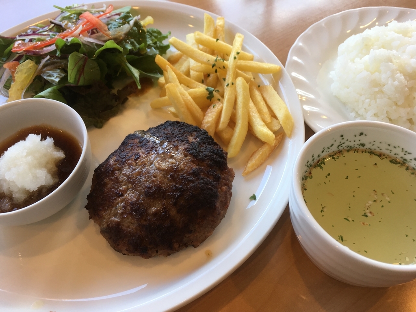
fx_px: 349
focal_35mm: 29
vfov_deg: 48.2
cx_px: 208
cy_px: 156
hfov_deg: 61.7
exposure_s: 1/60
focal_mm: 4.15
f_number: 2.2
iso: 32
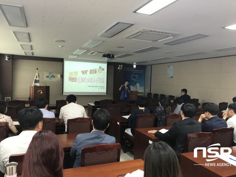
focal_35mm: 28
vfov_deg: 49.7
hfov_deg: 63.4
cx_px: 118
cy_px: 88
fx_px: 191
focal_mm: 3.99
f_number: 1.8
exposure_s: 1/30
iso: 40
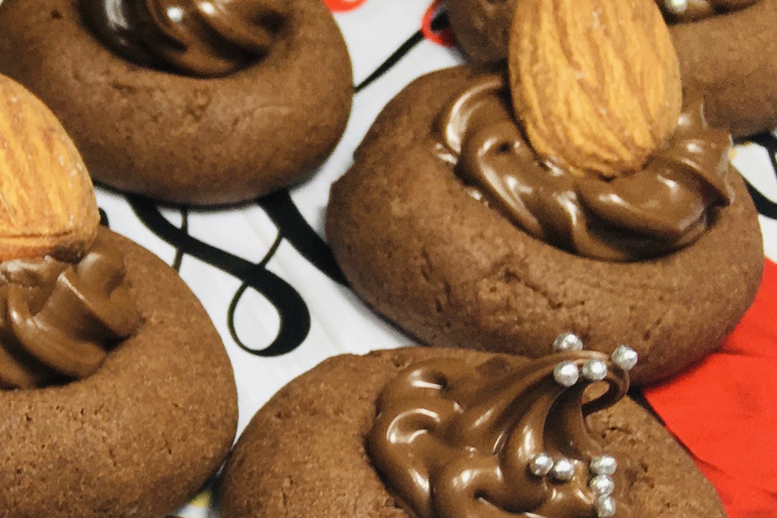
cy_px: 456
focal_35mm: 98
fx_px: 2115
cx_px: -461
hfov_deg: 18.0
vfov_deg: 13.8
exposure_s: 1/100
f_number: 2.2
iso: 32
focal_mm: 4.15
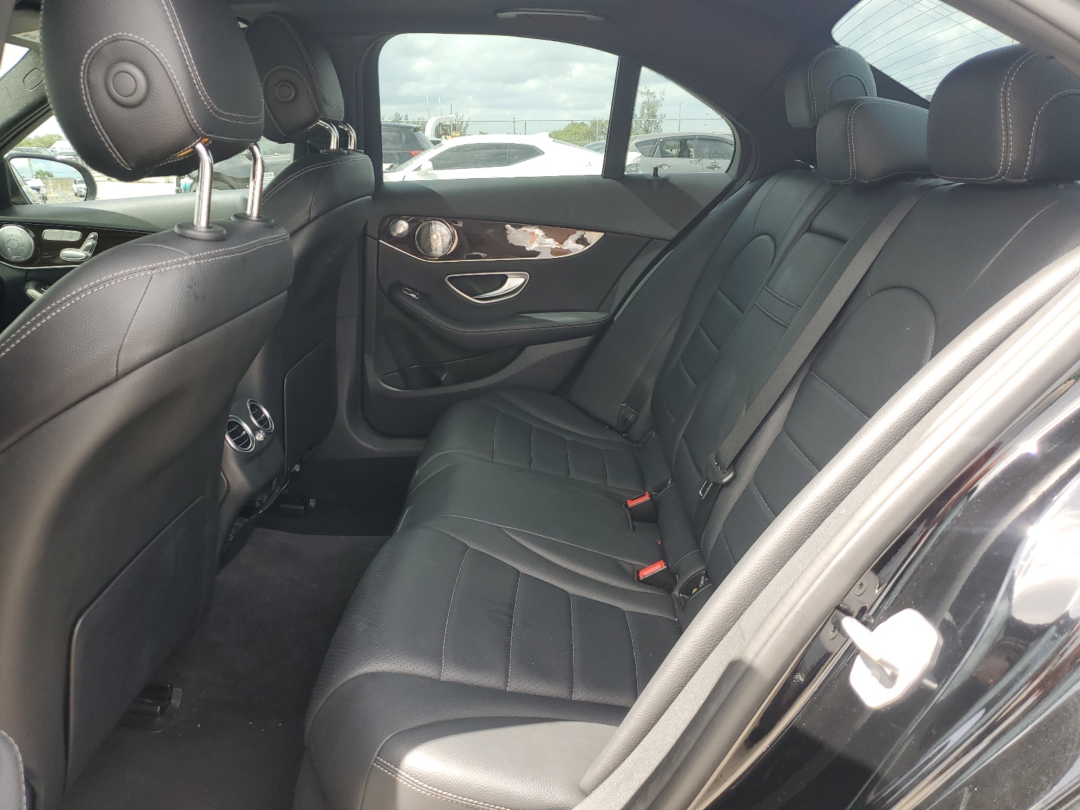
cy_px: 405
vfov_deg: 53.1
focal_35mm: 26
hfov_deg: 67.3
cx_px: 540
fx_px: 811
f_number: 1.5
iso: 50
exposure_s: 1/278
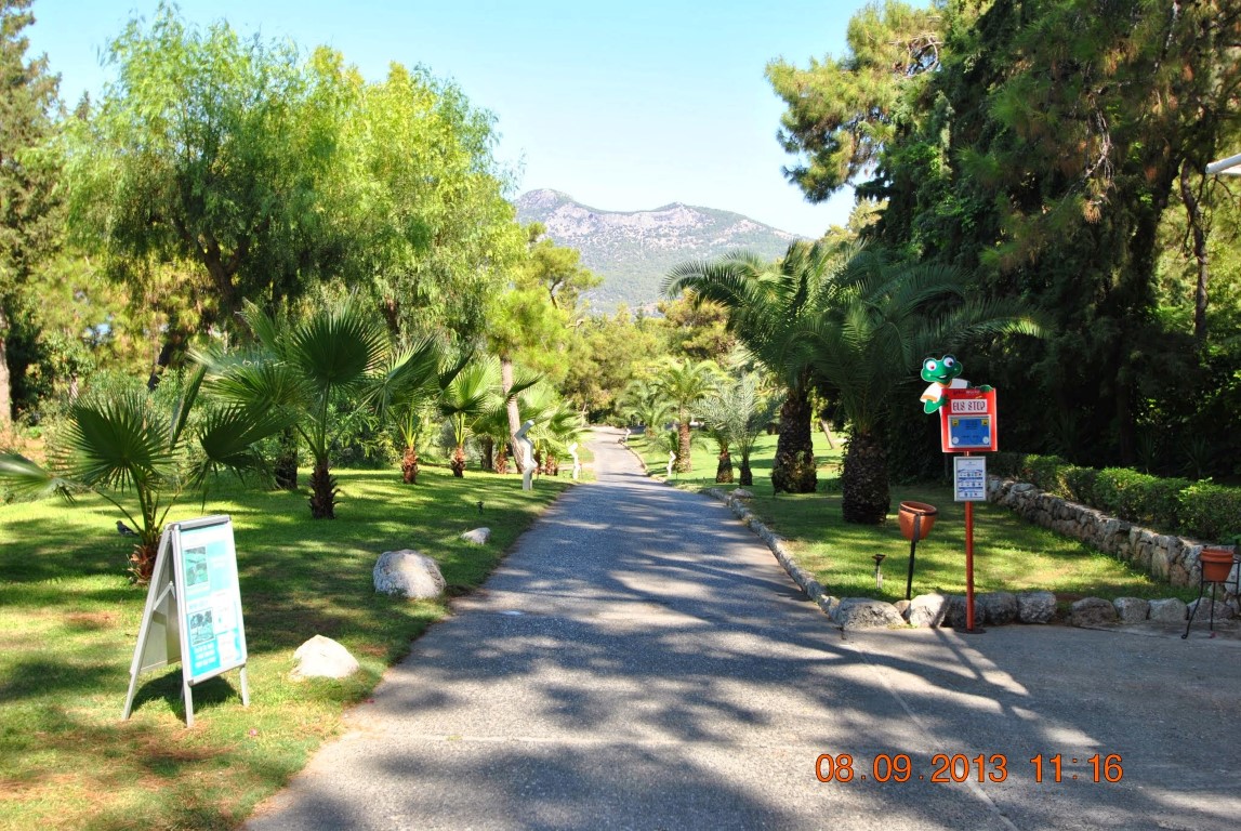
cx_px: 620
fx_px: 1243
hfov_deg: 53.1
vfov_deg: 37.0
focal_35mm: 36
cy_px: 416
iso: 100
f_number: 5
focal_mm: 24
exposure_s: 1/200
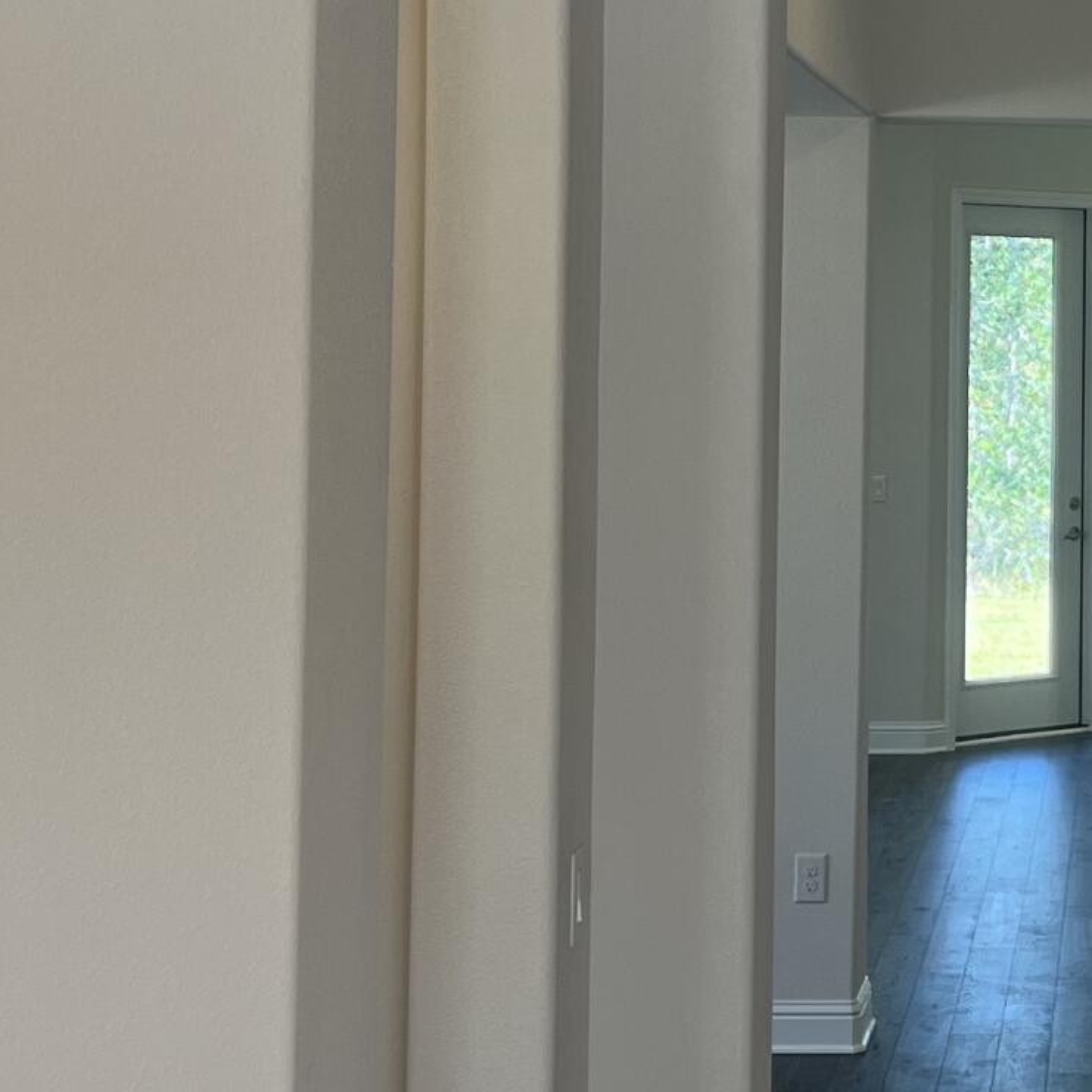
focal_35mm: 93
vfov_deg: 18.6
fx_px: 3319
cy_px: 262
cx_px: 1195
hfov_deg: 18.0
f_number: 1.5
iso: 50
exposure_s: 1/166
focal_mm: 5.7
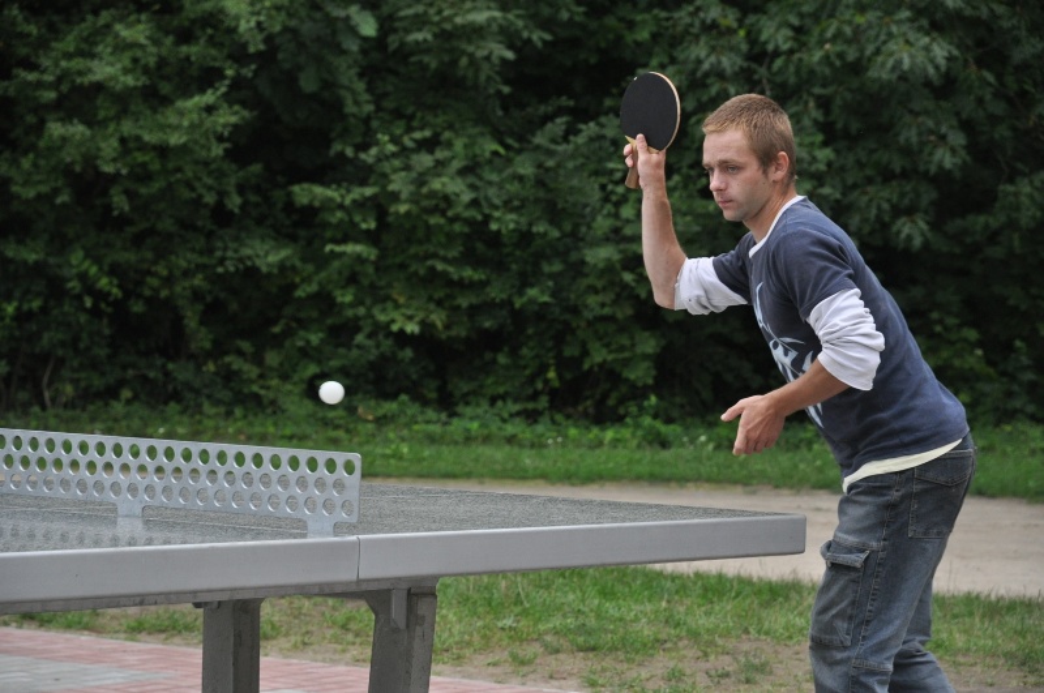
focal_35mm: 128
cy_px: 346
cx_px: 522
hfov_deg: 16.1
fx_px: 3692
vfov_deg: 10.7
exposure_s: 1/400
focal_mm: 85
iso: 800
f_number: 5.6
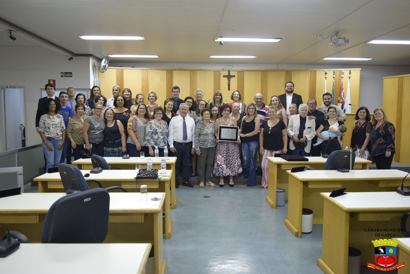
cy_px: 137
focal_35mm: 30
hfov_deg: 61.9
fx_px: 342
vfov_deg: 43.7
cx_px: 205
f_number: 4
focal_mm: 20
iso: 1400
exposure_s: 1/160
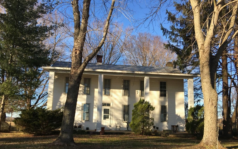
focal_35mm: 32
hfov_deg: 59.6
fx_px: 208
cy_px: 92
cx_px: 120
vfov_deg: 39.2
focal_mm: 4.15
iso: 25
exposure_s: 1/663
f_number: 2.2
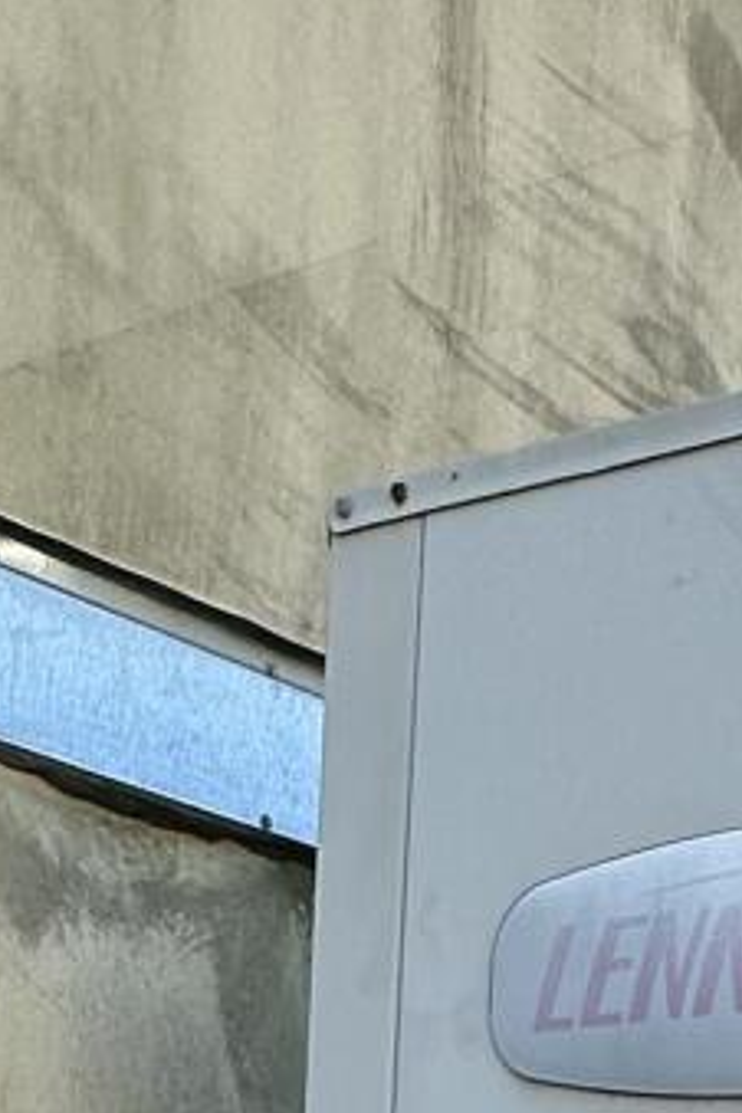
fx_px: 2659
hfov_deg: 15.3
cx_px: 896
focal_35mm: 86
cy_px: 1776
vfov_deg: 19.7
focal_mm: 2.22
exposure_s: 1/458
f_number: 2.2
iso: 40
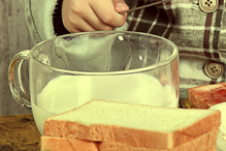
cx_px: 187
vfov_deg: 3.1
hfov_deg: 4.7
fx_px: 2756
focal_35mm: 439
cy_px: -142
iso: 250
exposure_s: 1/160
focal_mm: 105
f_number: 5.6
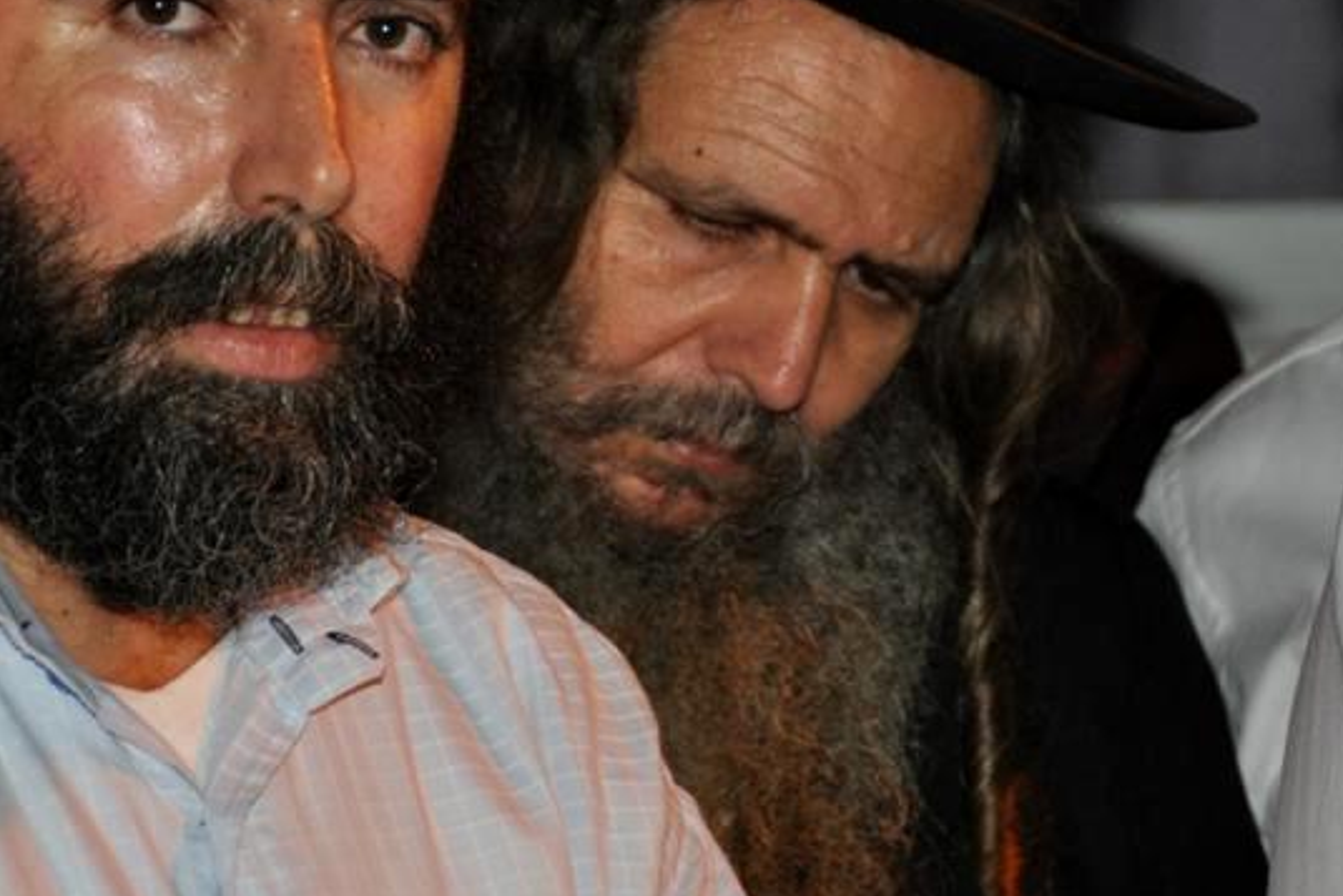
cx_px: 959
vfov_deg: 4.6
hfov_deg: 6.8
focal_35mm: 301
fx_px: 11230
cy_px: 314
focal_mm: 105
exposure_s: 1/60
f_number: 5.3
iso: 800
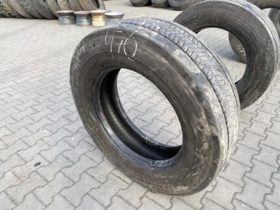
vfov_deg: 53.1
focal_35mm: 26
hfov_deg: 67.3
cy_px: 105
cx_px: 140
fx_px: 210
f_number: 1.8
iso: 32
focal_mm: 4.25
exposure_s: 1/375
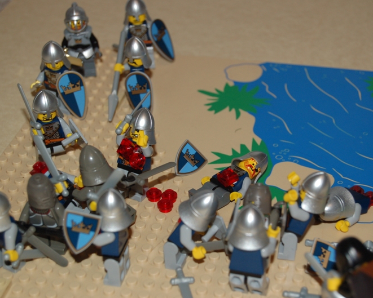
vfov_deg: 16.4
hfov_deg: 20.5
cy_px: 149
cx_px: 205
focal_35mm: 94
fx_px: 1033
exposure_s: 1/60
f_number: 5.6
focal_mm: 55
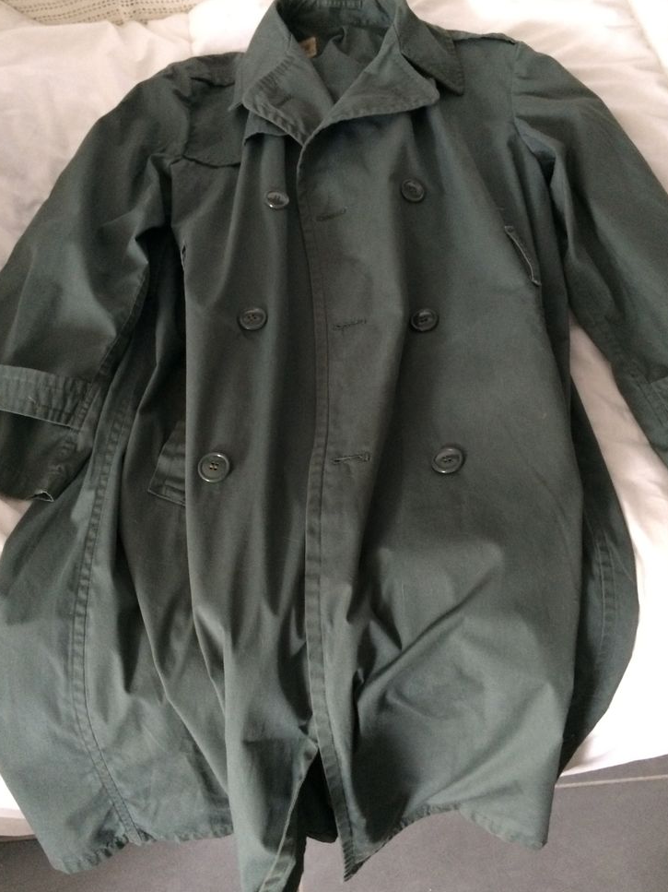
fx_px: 772
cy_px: 446
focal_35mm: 30
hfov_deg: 46.8
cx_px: 334
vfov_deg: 60.0
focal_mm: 4.15
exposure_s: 1/25
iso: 320
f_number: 2.2
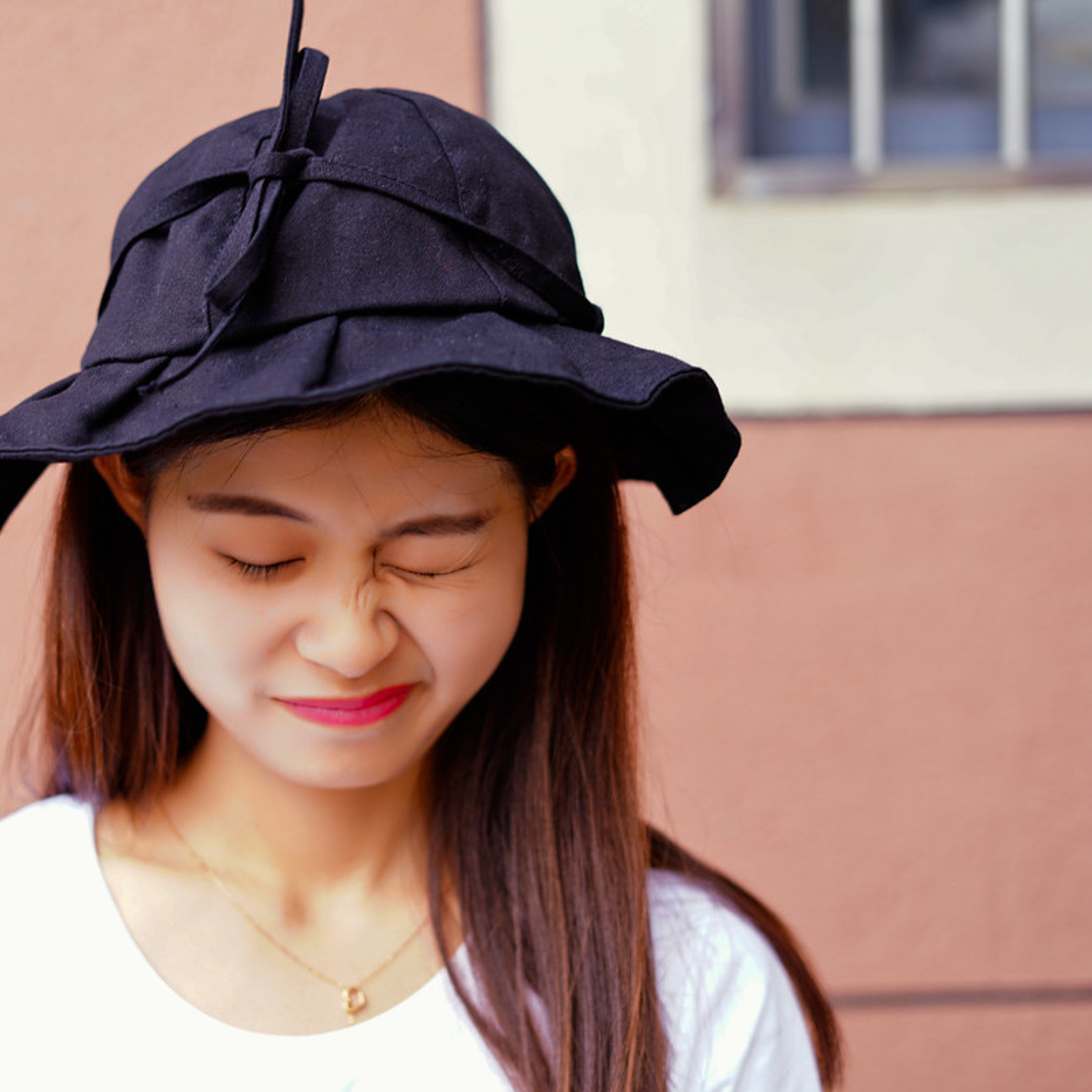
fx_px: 2284
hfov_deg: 26.7
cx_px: 324
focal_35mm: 64
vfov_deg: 26.9
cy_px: 547
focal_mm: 50
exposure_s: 1/60
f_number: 2.5
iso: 160
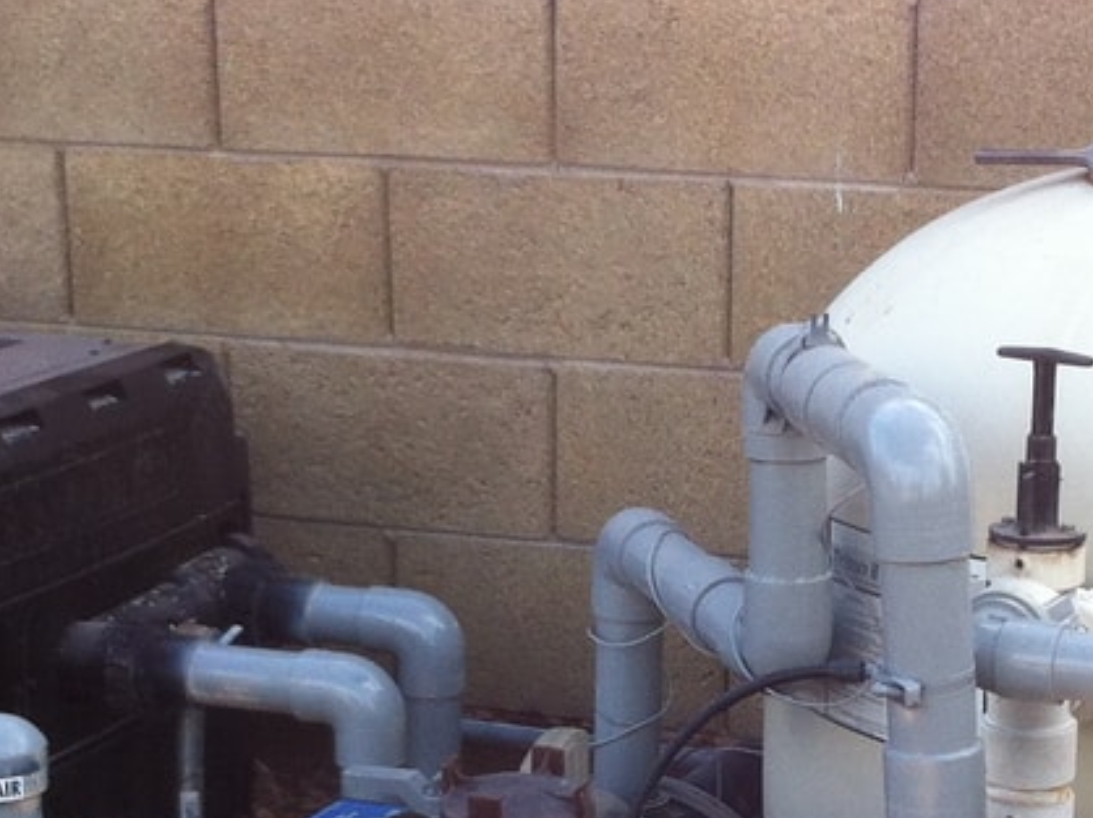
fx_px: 3534
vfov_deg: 13.1
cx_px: 702
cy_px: 721
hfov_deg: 17.5
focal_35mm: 112
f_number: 2.8
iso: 80
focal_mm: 3.85
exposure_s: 1/128
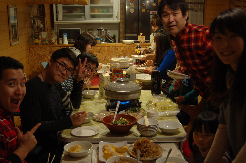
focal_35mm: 42
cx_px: 123
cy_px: 82
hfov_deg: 46.4
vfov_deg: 31.8
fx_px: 287
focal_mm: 28
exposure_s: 1/15
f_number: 3.5
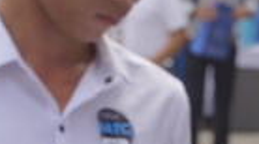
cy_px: 362
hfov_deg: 6.6
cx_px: 43
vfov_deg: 3.6
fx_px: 2235
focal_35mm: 326
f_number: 5.6
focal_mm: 42.8
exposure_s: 1/160
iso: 160
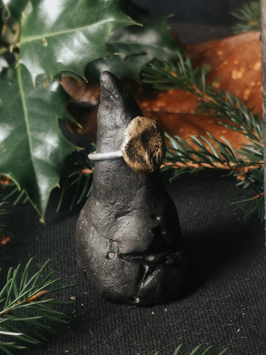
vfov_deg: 21.1
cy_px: 178
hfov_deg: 15.9
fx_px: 953
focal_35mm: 93
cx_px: 133
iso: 500
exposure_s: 1/25
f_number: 1.65
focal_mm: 6.19
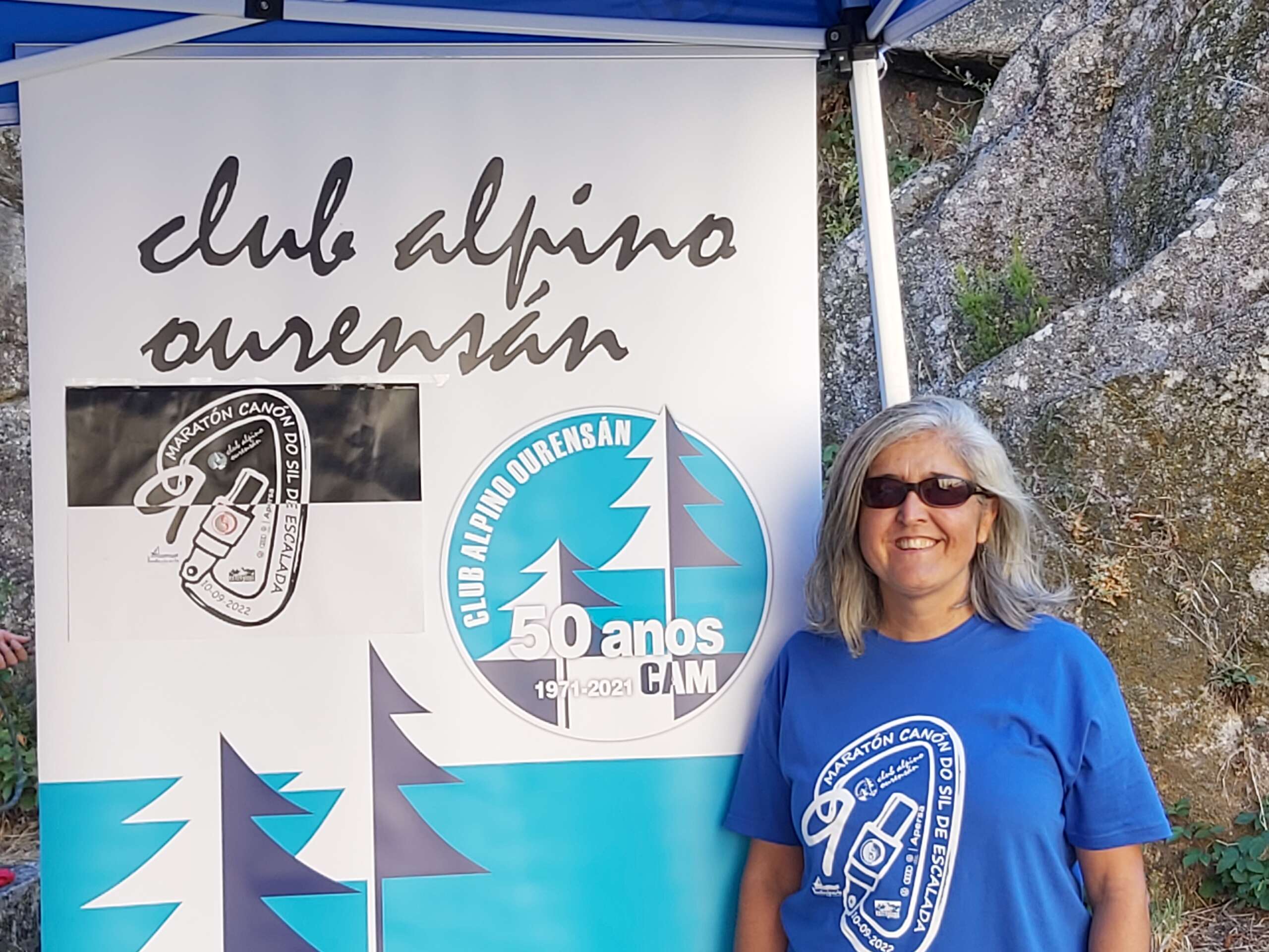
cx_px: 634
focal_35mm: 26
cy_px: 476
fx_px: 953
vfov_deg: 53.1
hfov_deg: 67.3
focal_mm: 3.92
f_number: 1.7
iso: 64
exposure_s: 1/137
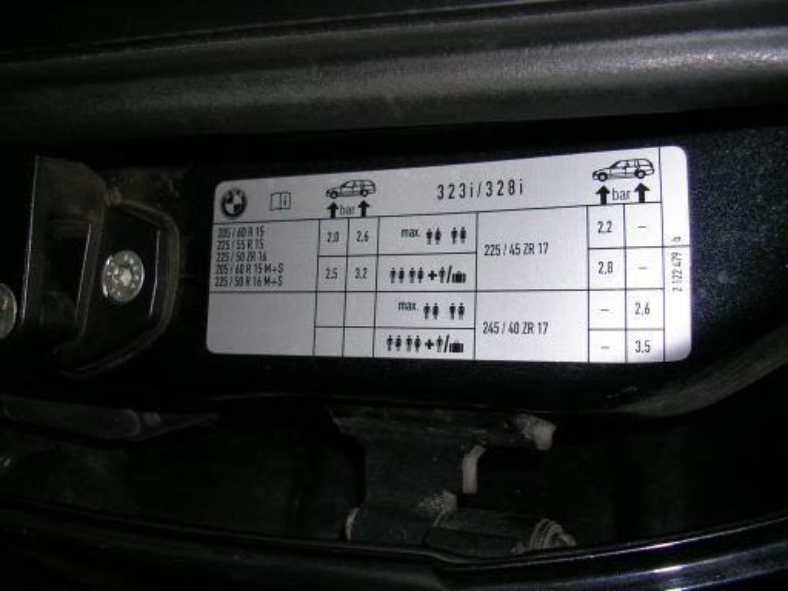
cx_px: 394
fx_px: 865
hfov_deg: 49.0
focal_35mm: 38
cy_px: 296
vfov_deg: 37.7
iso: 50
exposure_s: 1/60.1
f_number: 2.8
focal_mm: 5.8
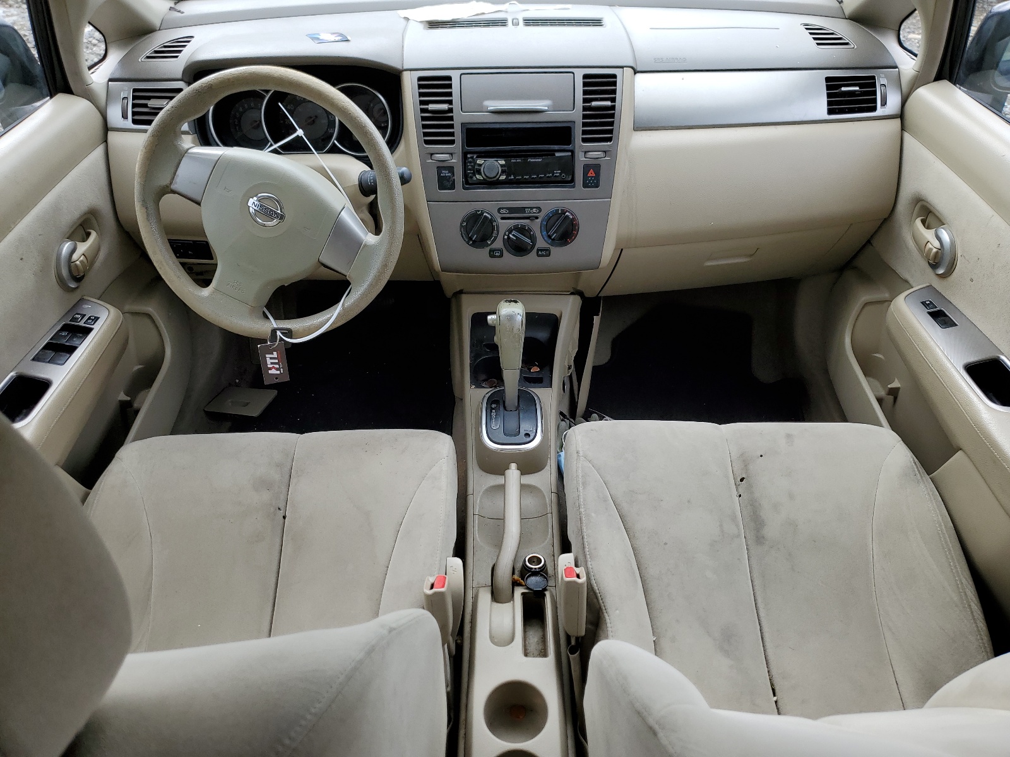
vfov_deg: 53.1
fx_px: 759
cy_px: 378
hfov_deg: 67.3
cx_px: 505
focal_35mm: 26
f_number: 1.5
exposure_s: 1/556
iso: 50
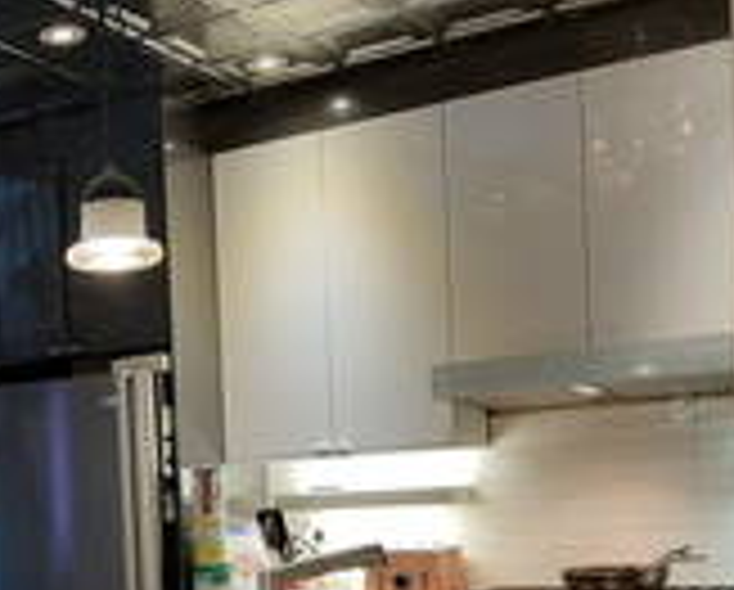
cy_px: 567
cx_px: 54
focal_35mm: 56
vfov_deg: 26.0
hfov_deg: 31.7
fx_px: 1219
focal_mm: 3.93
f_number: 1.7
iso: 200
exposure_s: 1/60
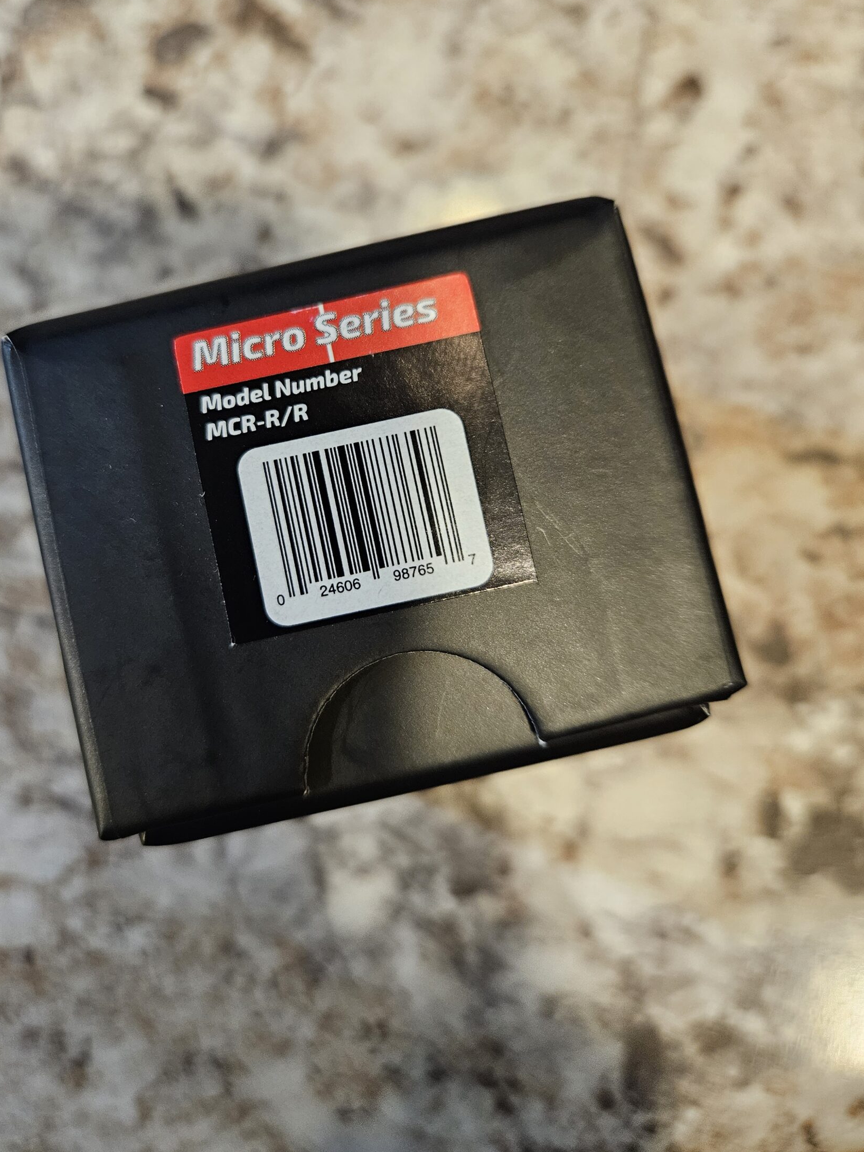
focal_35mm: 27
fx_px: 898
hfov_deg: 51.3
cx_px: 387
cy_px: 499
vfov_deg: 65.1
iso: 640
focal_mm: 5.4
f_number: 1.8
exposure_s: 1/120
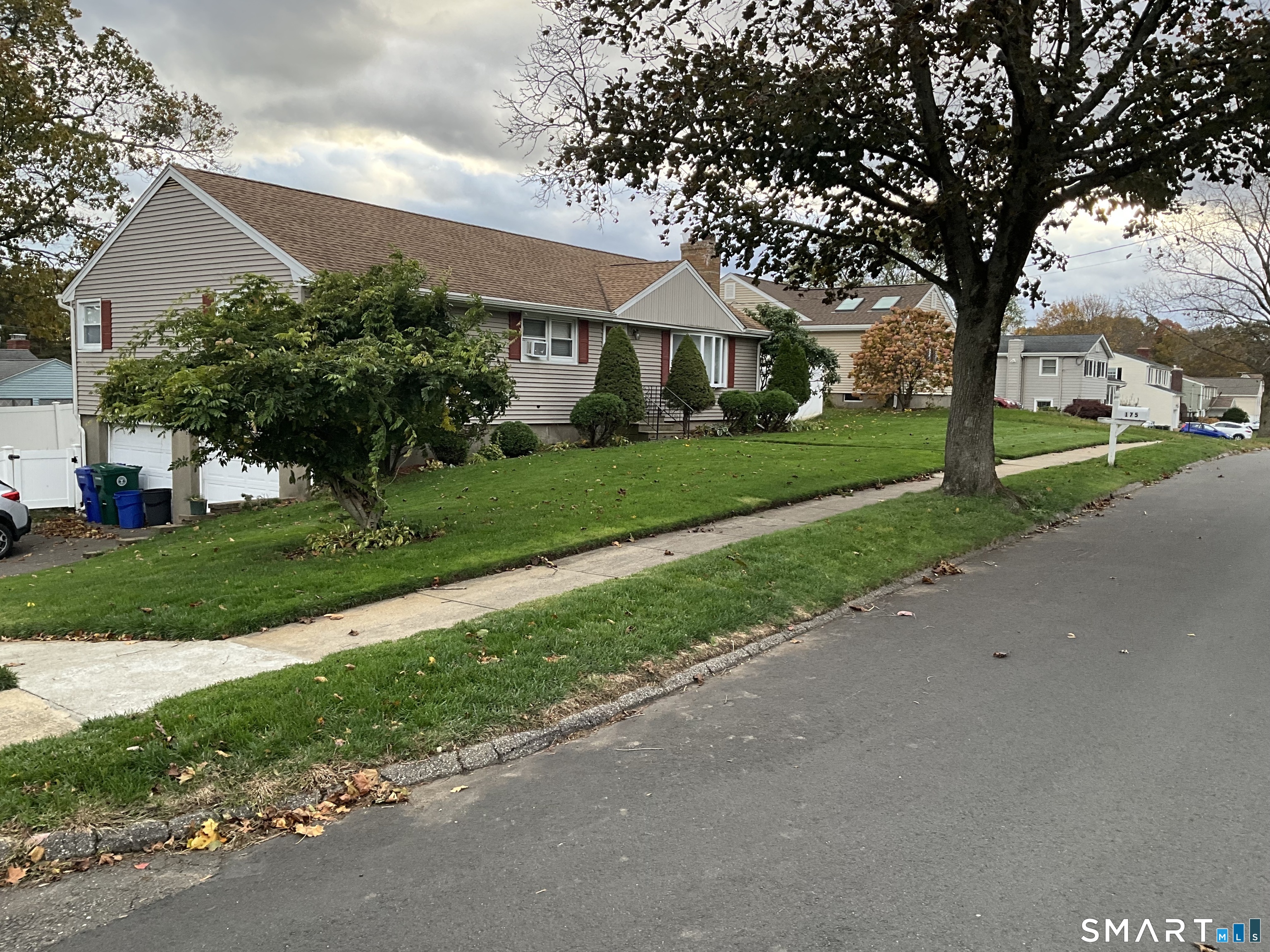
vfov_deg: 48.2
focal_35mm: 29
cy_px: 476
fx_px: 1064
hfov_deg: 61.7
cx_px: 635
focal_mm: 3
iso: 50
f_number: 1.8
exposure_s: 1/122
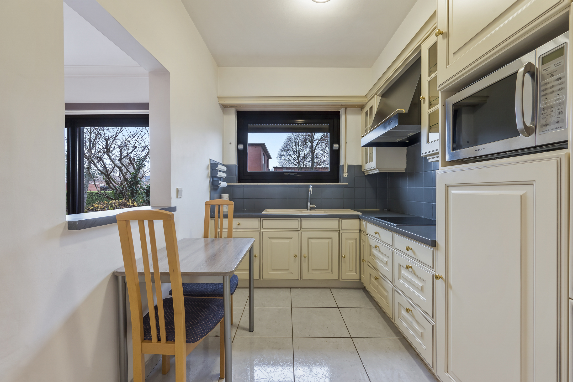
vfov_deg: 81.3
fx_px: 223
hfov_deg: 104.2
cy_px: 191
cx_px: 286
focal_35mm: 14
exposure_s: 1/5
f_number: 8
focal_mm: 14
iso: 250
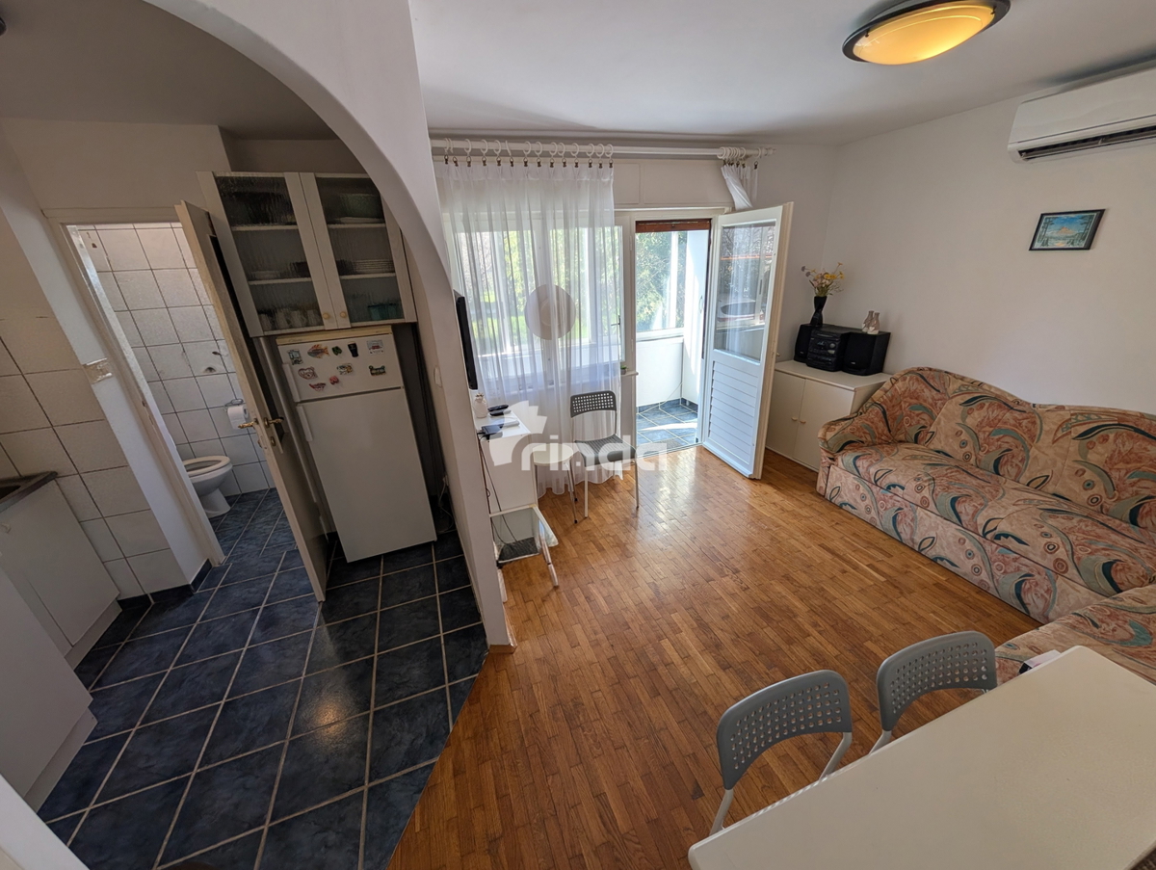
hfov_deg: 110.5
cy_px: 435
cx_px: 578
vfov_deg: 94.6
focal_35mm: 12
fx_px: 401
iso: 57
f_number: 1.7
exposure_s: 1/257
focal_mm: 2.02
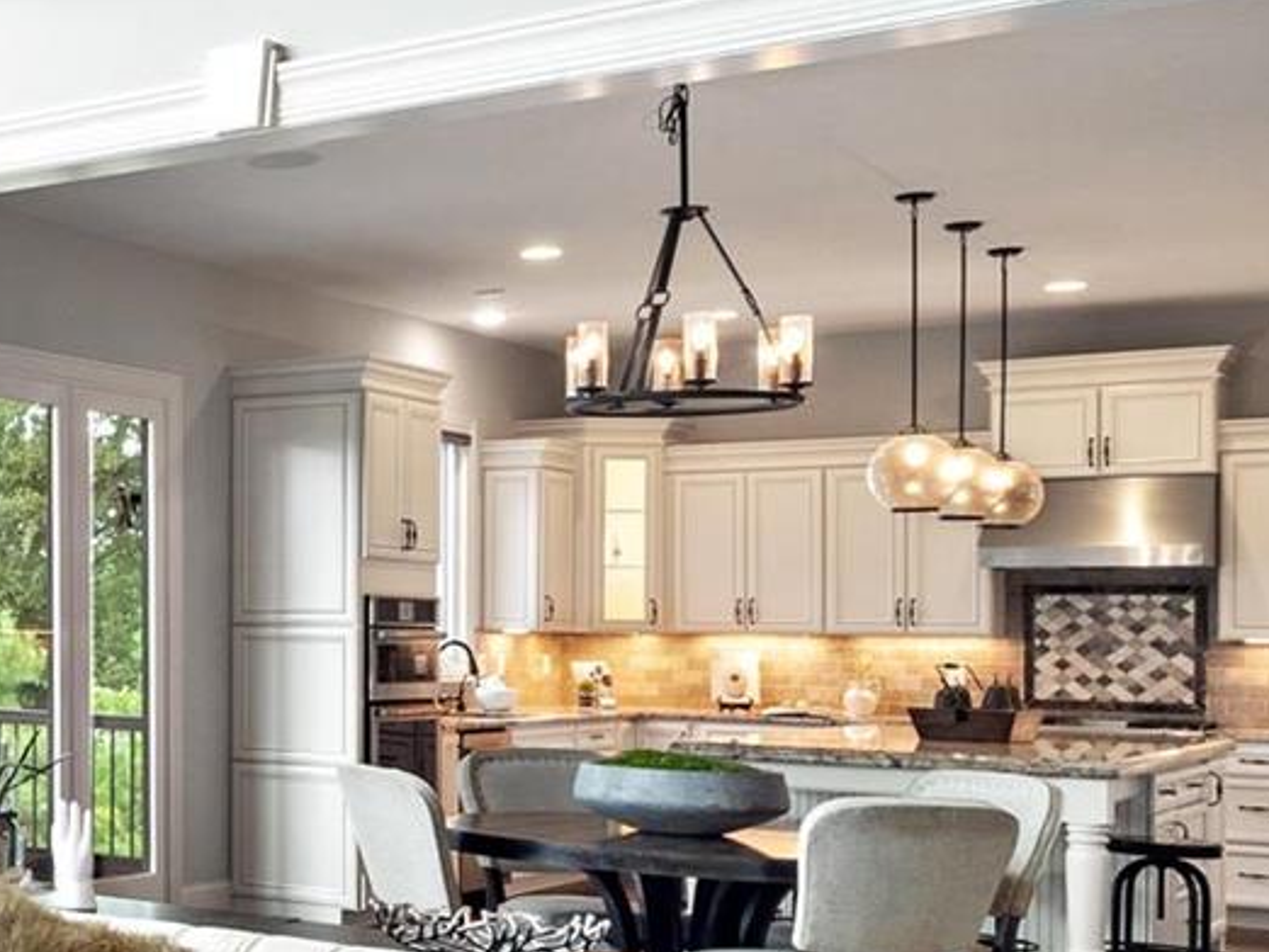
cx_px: -467
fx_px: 1944
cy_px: 663
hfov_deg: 28.3
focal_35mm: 53
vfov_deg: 27.3
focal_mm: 9
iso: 400
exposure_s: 1/100
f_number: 8
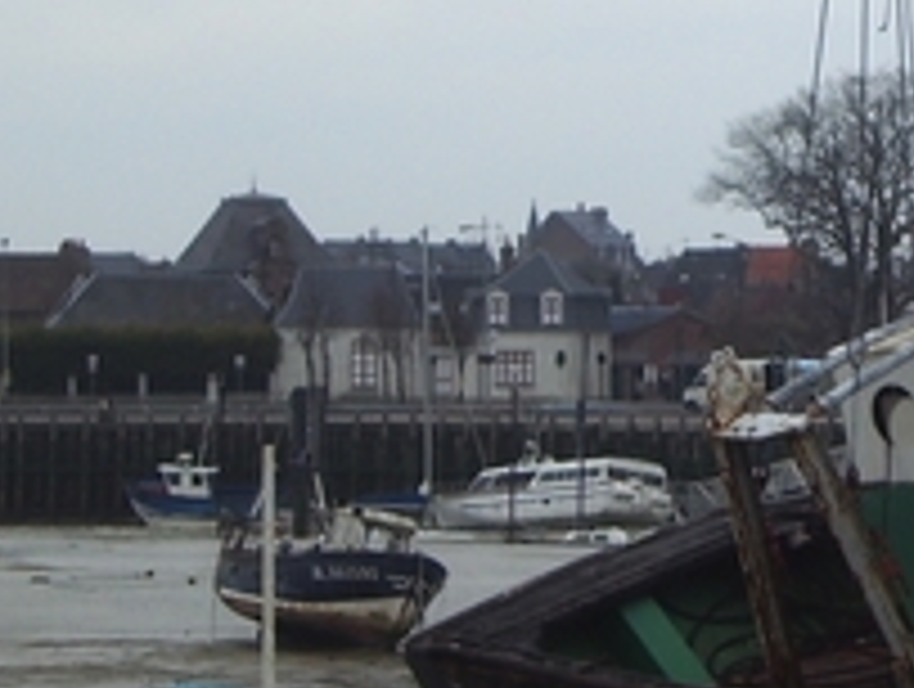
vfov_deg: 6.3
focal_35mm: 236
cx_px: 909
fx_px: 6242
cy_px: 112
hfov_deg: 8.3
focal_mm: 12.2
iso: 50
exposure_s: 1/200
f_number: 3.9
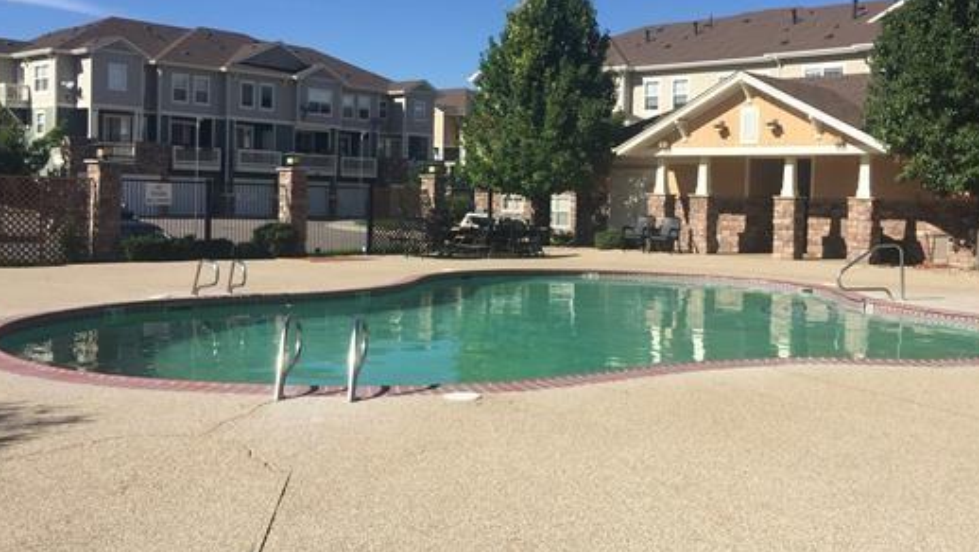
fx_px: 1013
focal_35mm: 39
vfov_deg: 30.4
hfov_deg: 51.5
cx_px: 522
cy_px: 238
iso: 32
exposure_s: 1/2083
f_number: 2.2
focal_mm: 4.15
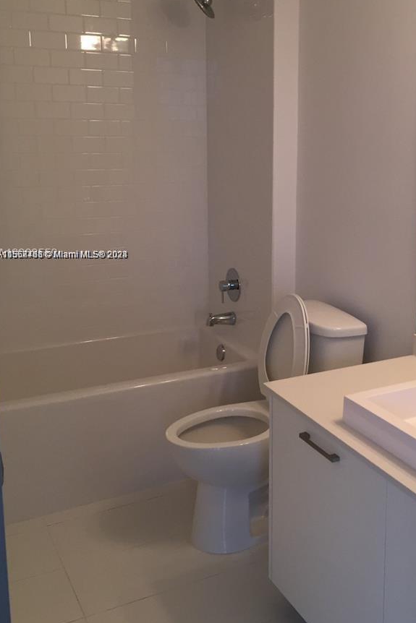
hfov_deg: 31.2
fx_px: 728
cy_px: 255
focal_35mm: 42
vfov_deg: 46.2
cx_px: 321
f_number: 2.2
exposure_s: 1/30
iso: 64
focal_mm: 4.15
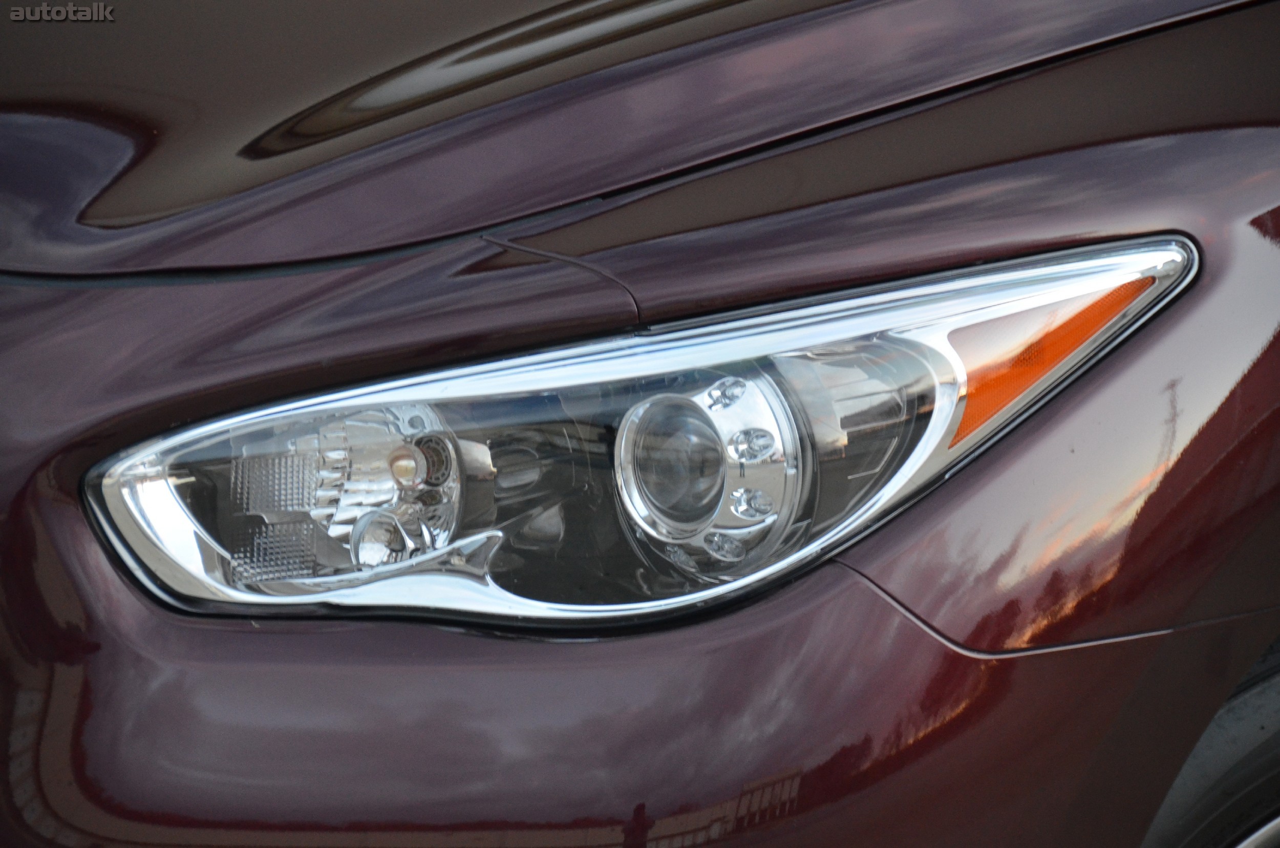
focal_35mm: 225
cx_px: 640
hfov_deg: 9.2
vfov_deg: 6.1
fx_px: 7984
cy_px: 424
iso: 1600
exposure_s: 1/80
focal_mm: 150
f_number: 5.6
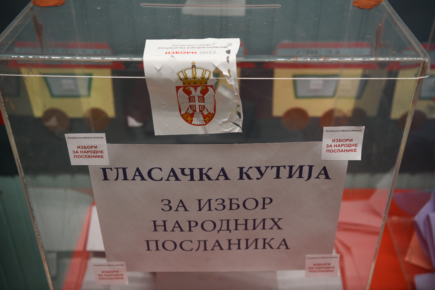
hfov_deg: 44.5
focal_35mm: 44
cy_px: 145
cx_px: 218
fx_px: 532
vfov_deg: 30.5
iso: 800
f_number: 3.5
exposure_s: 1/125
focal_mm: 44
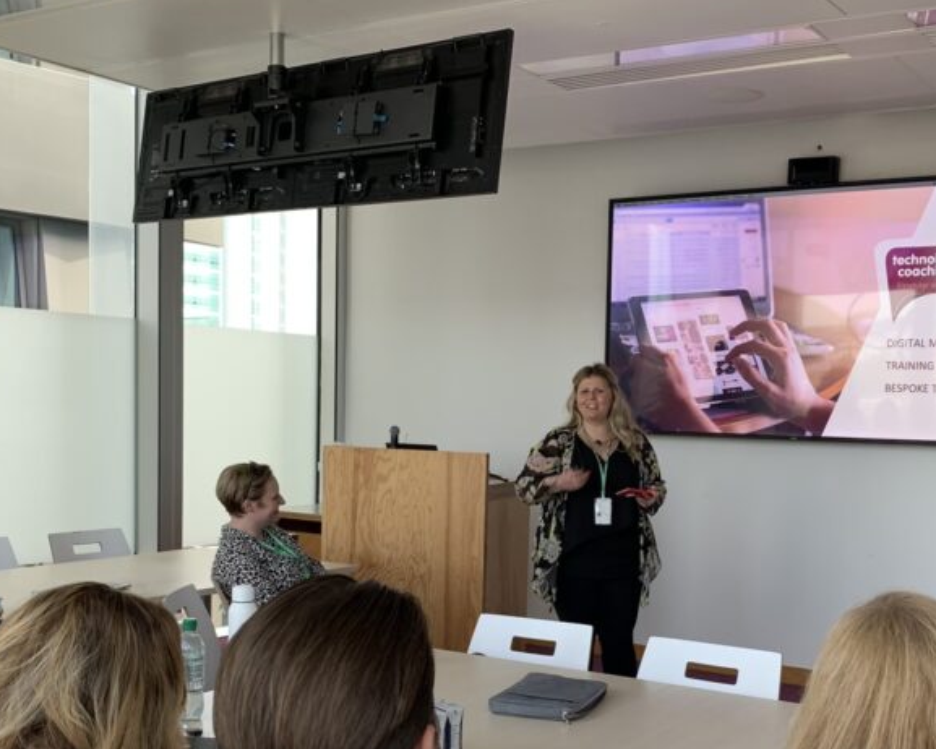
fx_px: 1247
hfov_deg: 41.1
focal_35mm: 45
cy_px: 529
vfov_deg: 33.0
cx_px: 527
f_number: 1.8
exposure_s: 1/120
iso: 40
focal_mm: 4.25
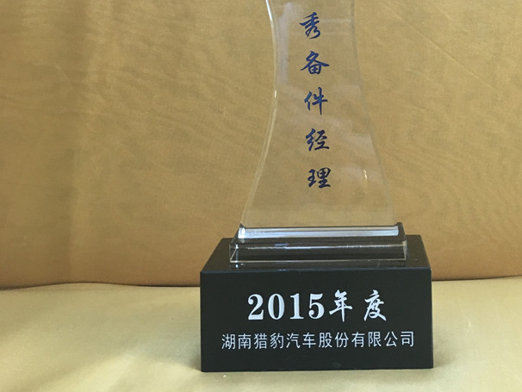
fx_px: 769
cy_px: 28
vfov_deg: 27.4
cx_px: 332
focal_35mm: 51
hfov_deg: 37.2
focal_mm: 4.15
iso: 50
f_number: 2.2
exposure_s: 1/33
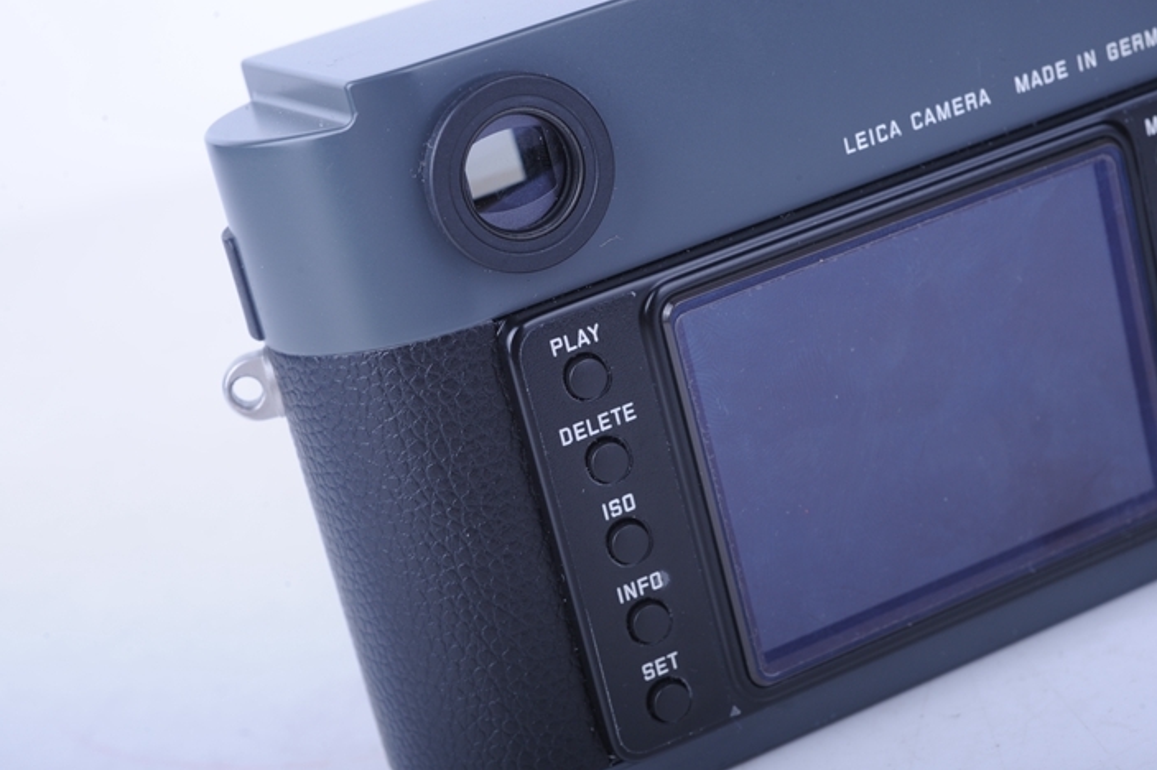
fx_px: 2056
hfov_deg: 31.4
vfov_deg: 21.2
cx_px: 581
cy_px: 401
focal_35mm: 64
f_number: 13
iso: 200
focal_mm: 60
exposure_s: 1/200
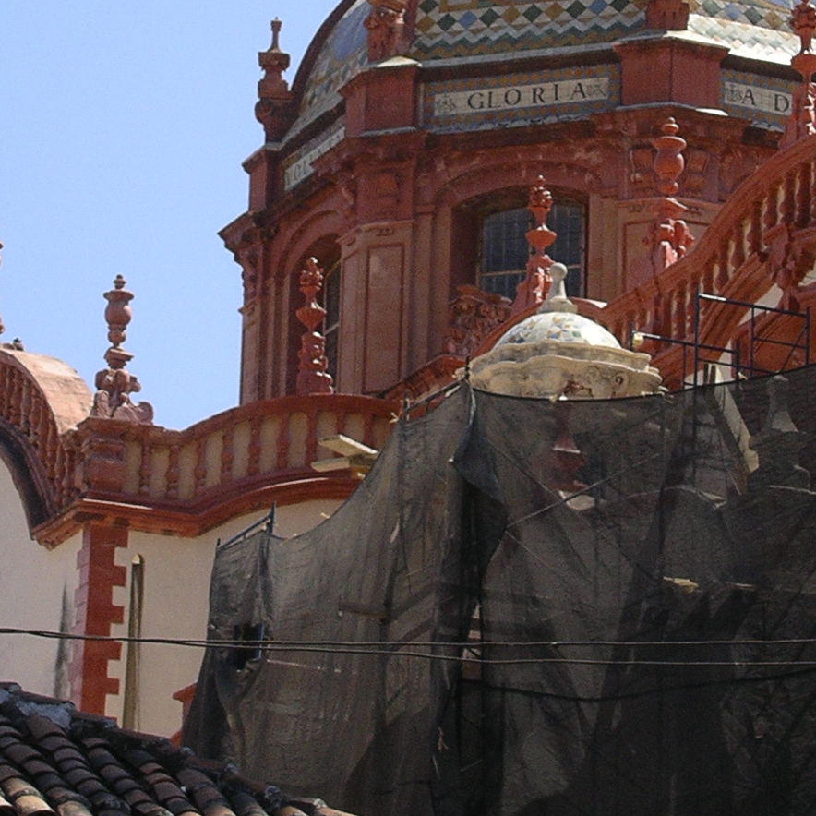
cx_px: 421
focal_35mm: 170
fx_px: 4534
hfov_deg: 10.3
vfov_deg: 10.3
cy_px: 162
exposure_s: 1/400
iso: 64
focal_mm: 12.8
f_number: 5.9
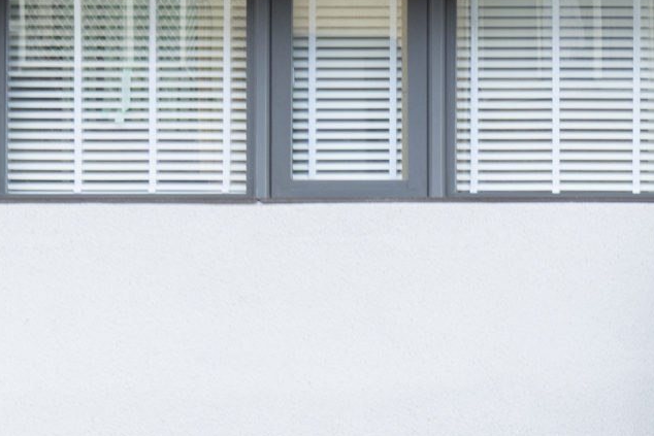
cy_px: 726
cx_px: 880
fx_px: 1835
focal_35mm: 101
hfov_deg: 18.6
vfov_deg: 12.6
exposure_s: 1/125
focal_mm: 25
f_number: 6.3
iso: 500
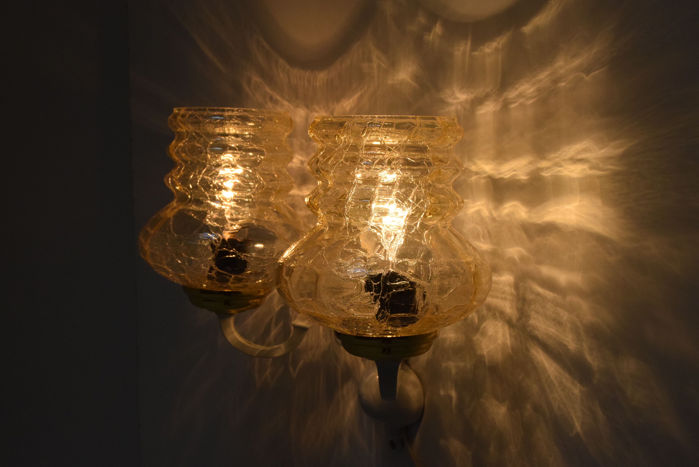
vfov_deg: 23.8
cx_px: 350
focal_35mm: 57
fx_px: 1108
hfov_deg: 35.0
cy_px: 234
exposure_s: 1/500
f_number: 11
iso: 1600
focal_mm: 38
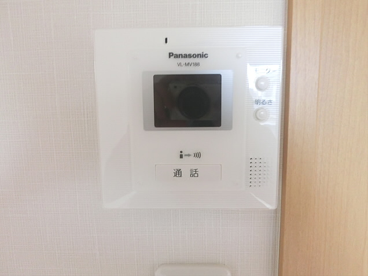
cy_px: 138
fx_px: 266
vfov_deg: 54.9
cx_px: 184
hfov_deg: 69.4
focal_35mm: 25
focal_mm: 4.5
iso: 800
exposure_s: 1/15
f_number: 3.5
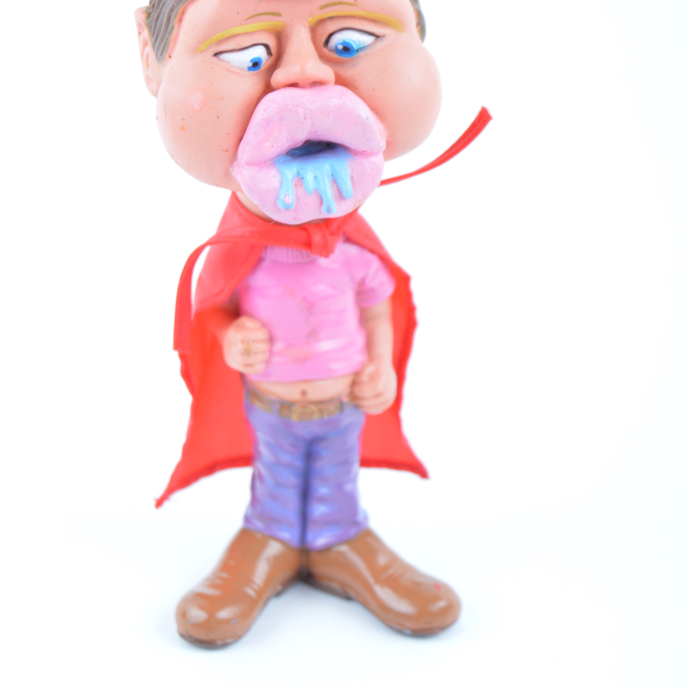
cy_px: 303
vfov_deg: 16.5
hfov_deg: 16.5
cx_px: 344
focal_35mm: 106
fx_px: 2379
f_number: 7.1
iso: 100
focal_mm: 55
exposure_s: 1/30
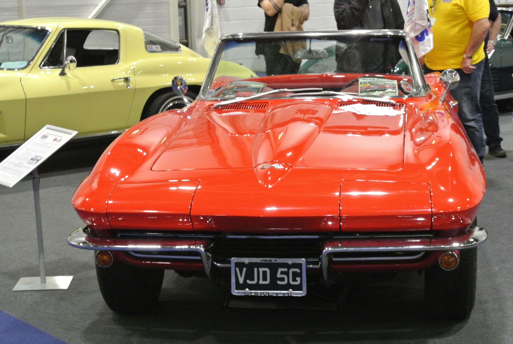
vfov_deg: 16.9
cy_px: 172
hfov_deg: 25.0
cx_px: 256
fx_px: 1156
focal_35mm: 81
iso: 1800
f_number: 5.6
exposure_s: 1/15
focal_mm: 30
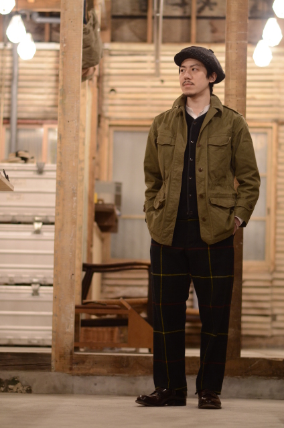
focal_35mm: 128
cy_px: 214
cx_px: 142
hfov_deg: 10.7
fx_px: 1515
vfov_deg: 16.1
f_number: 2.2
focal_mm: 85
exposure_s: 1/125
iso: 800
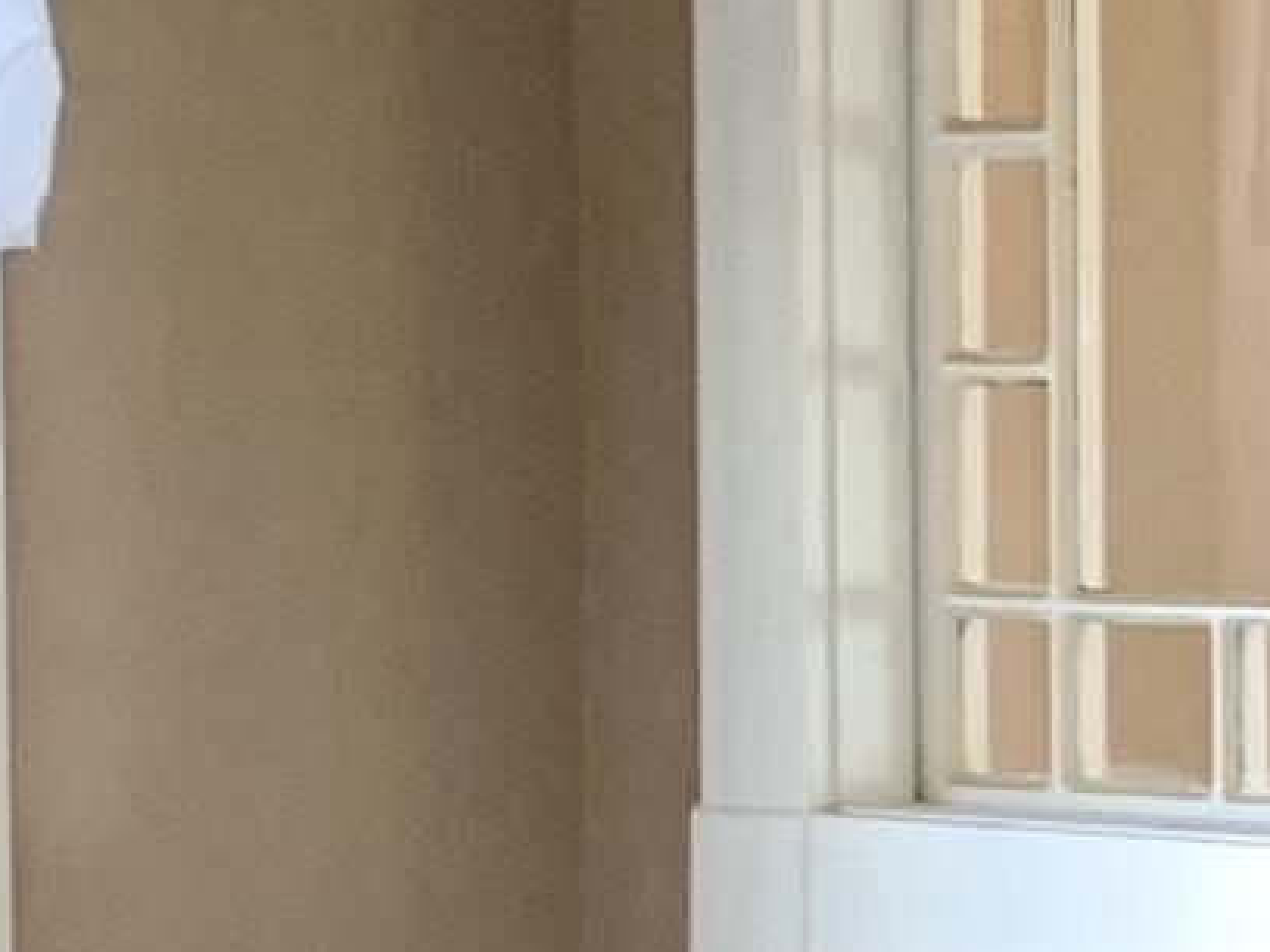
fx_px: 7007
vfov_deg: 7.8
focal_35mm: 191
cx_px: 3804
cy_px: 460
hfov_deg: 8.6
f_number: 1.8
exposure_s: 1/60
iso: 64
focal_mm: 4.25
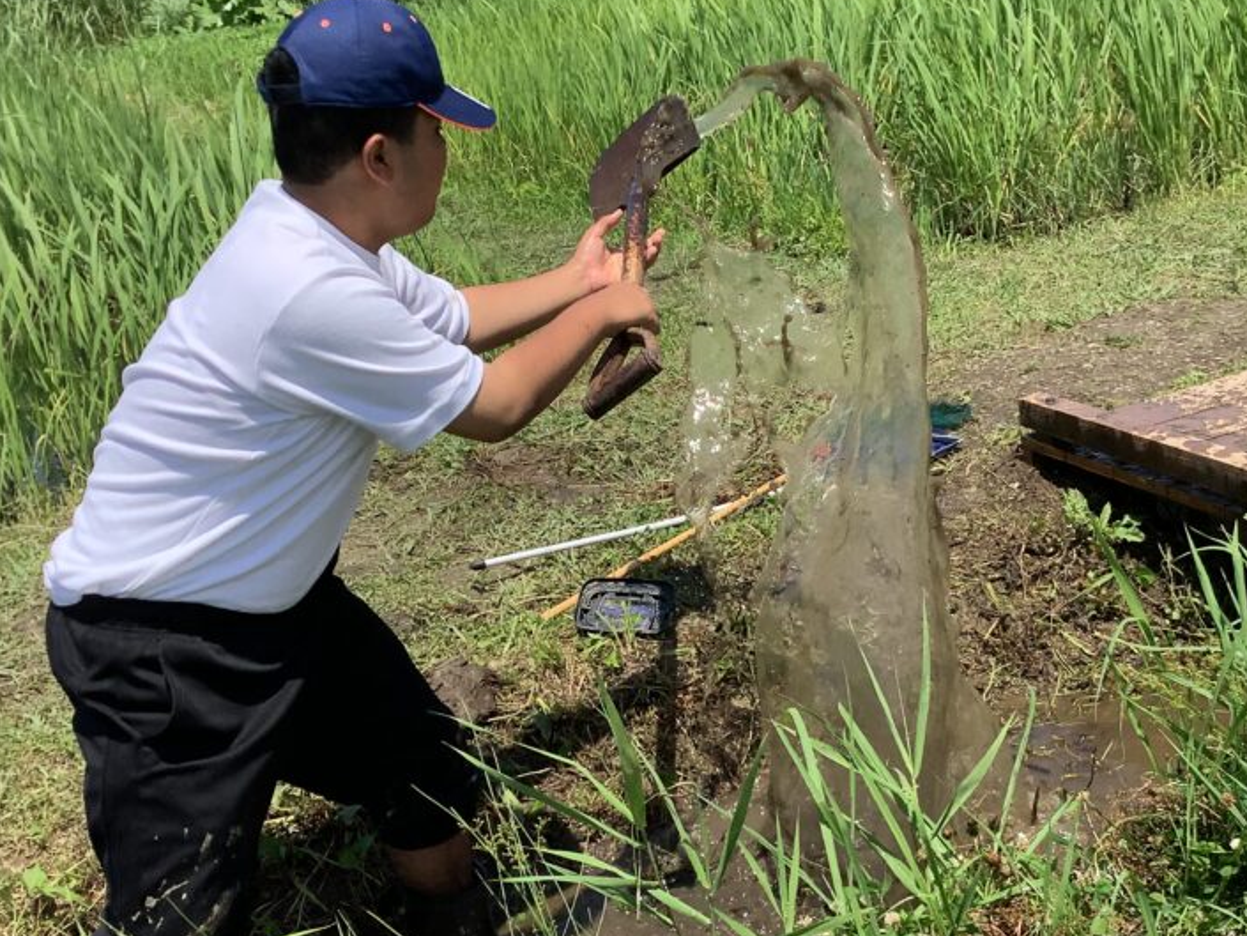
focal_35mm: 45
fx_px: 1621
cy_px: 518
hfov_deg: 42.0
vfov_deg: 32.2
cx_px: 718
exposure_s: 1/858
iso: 25
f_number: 2.4
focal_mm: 3.3
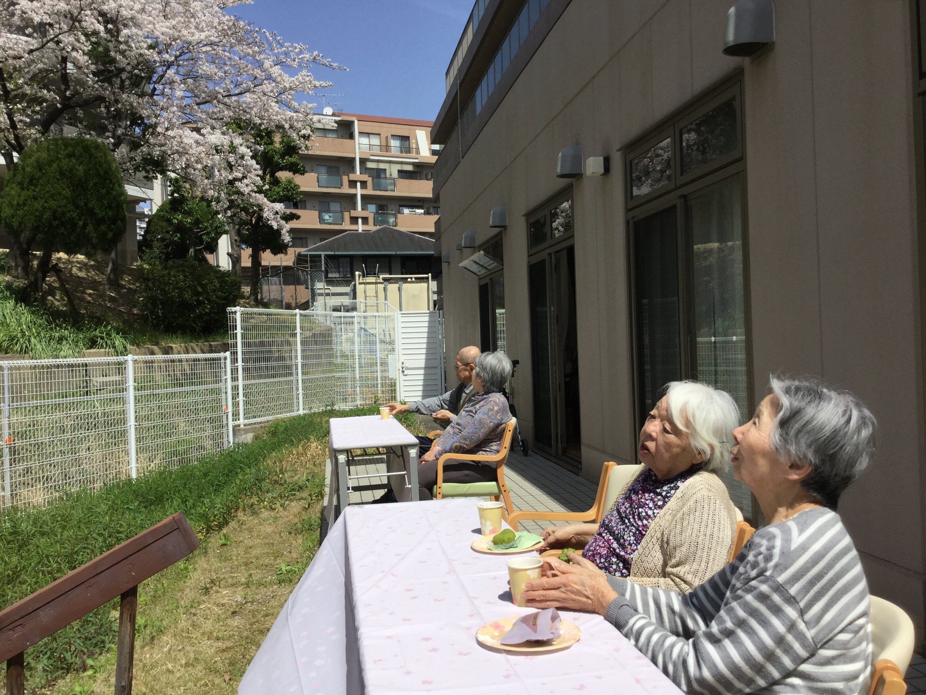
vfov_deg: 45.4
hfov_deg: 58.4
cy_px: 348
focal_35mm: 31
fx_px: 829
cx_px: 463
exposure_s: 1/2146
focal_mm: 3.3
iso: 25
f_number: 2.4
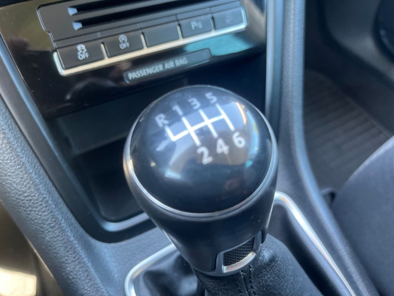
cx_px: 197
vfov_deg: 53.1
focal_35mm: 26
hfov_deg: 67.3
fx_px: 296
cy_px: 148
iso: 250
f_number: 1.6
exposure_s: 1/60
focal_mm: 5.1
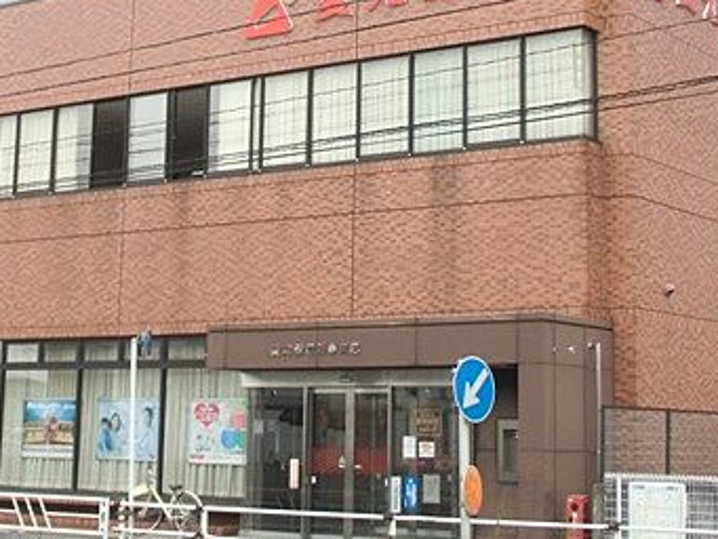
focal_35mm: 75
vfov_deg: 19.5
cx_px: 362
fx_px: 1556
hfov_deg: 26.0
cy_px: 152
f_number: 4
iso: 64
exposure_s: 1/125
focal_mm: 7.15
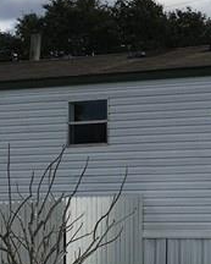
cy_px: 86
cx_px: 439
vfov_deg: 14.3
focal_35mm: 134
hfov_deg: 10.5
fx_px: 1045
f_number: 2.2
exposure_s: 1/2959
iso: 25
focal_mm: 4.15
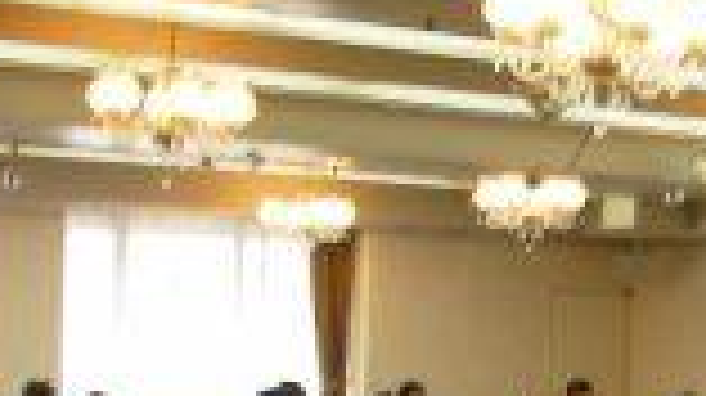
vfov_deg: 10.9
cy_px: 482
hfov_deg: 19.3
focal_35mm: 109
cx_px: 648
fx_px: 2039
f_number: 3
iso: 50
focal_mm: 5.8
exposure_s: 1/10.4
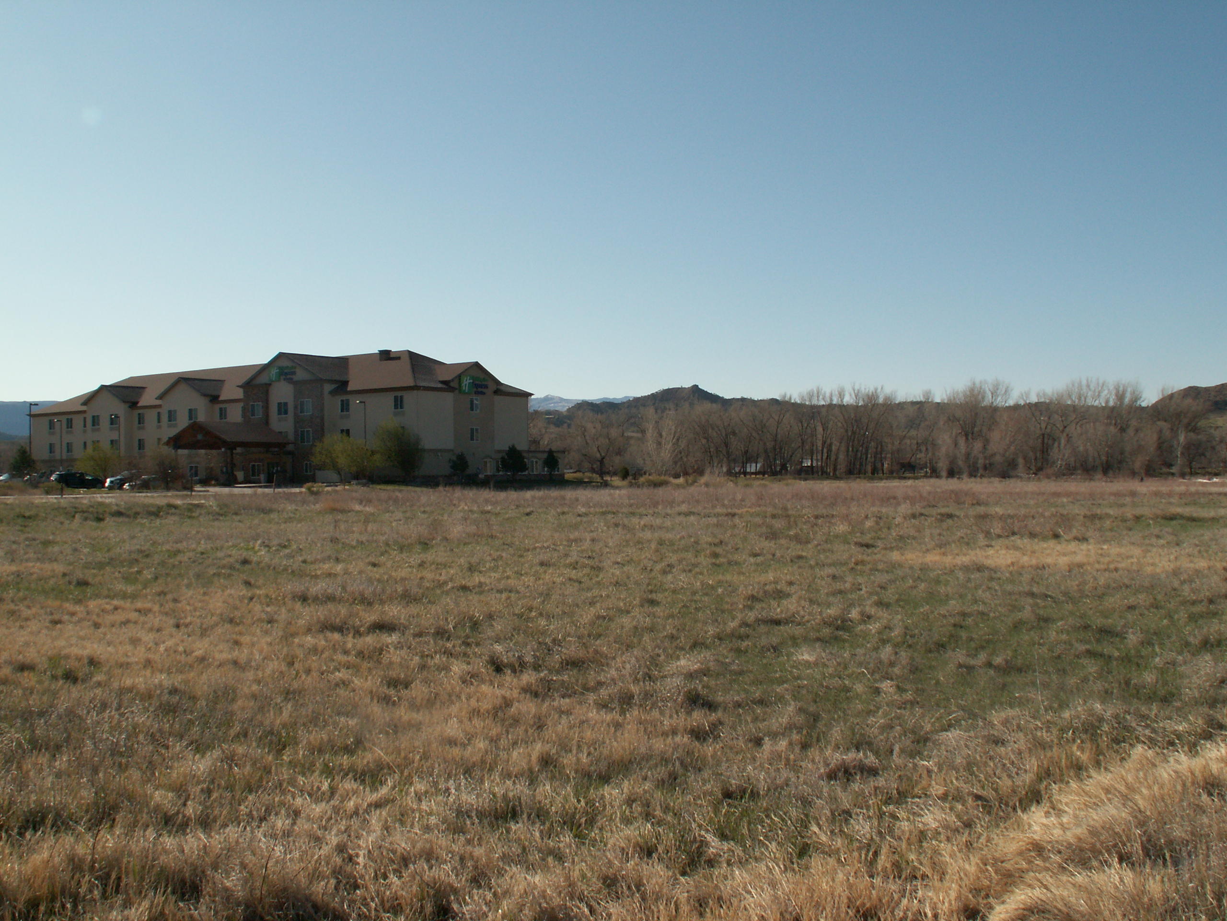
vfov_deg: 40.7
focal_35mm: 35
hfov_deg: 52.6
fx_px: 1241
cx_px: 614
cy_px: 460
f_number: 7.1
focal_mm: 5.86
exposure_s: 1/250
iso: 50
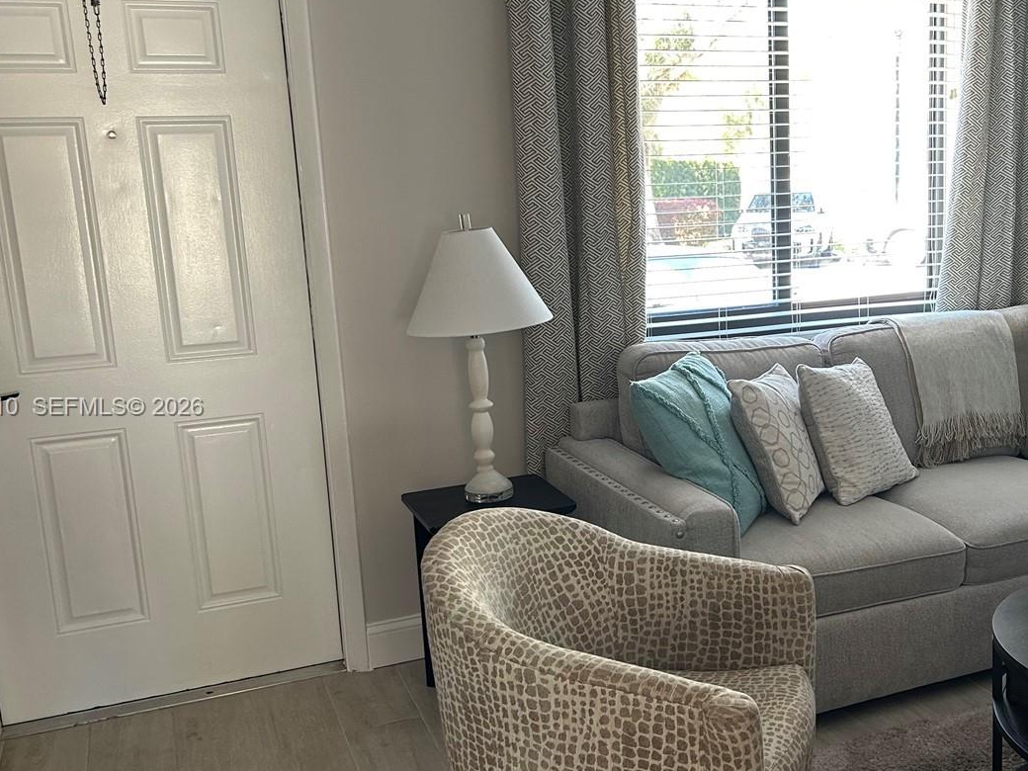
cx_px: 686
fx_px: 1188
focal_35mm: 40
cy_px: 408
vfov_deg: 35.9
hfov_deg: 46.1
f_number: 1.5
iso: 125
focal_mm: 5.7
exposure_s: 1/67
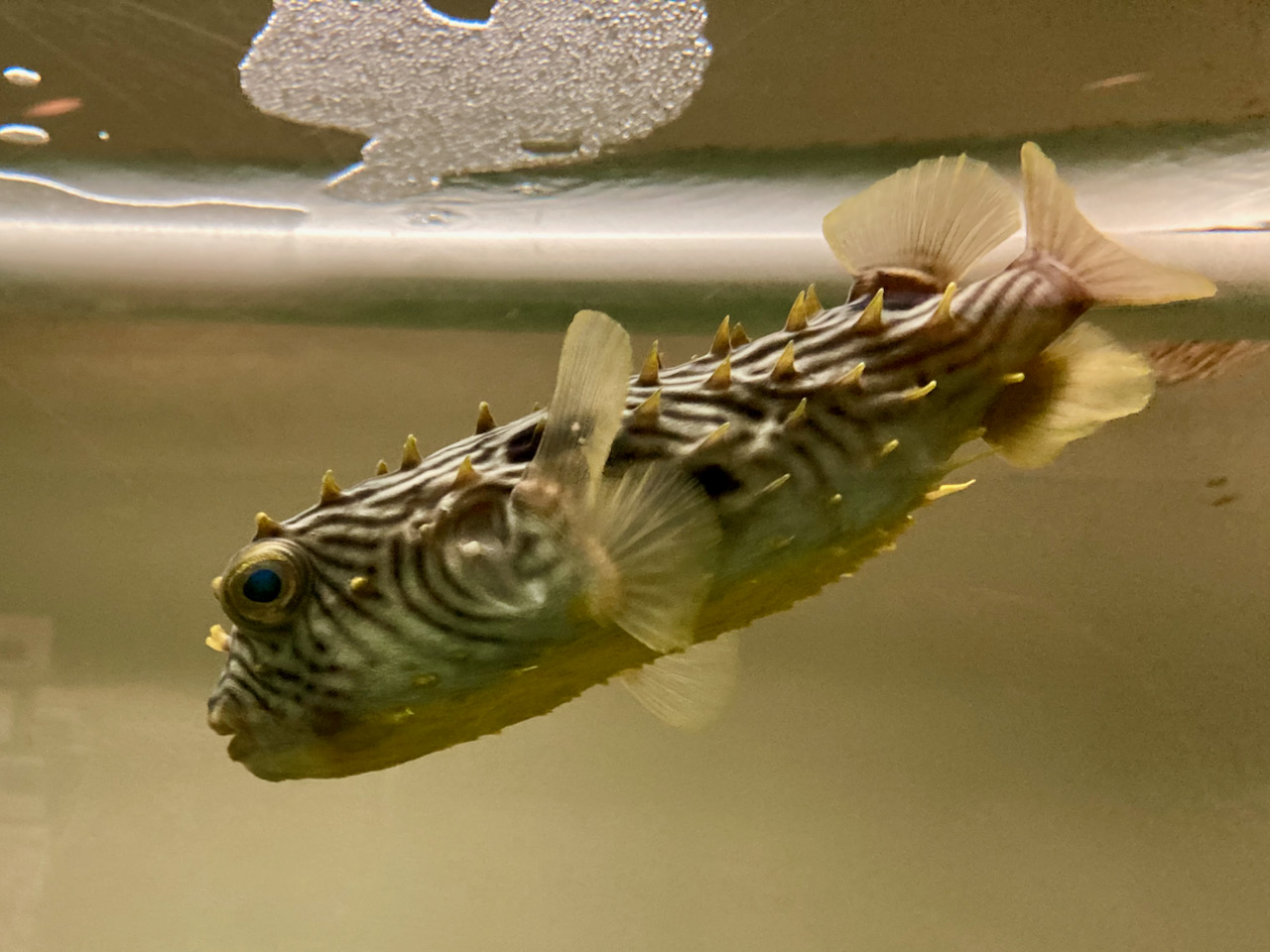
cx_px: 635
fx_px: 1027
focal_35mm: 28
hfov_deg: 63.4
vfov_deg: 49.7
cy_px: 476
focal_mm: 3.99
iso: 250
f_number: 1.8
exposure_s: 1/40
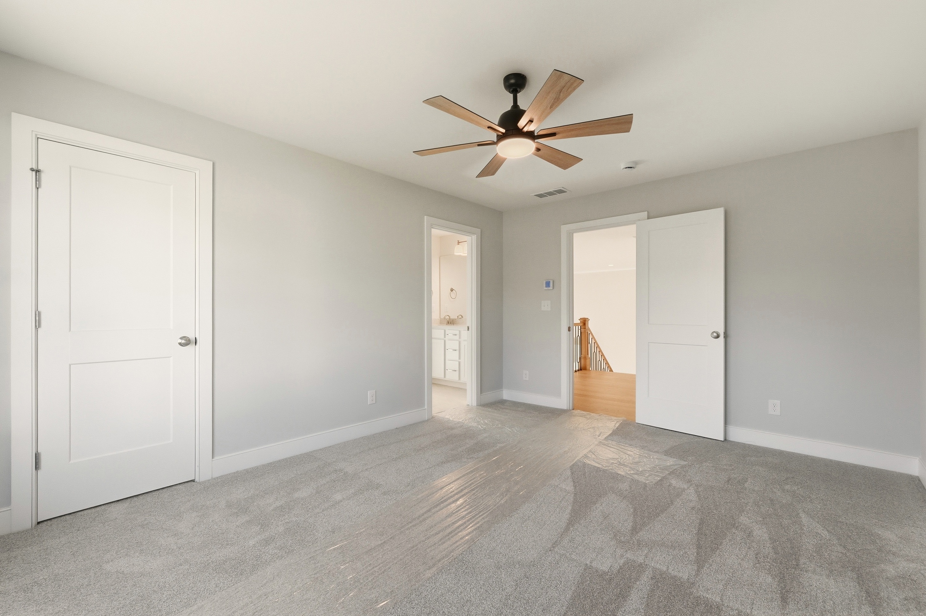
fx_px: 386
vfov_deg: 77.3
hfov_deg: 100.4
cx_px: 463
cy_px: 308
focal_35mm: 15
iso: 400
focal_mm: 10
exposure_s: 1/800
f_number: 9
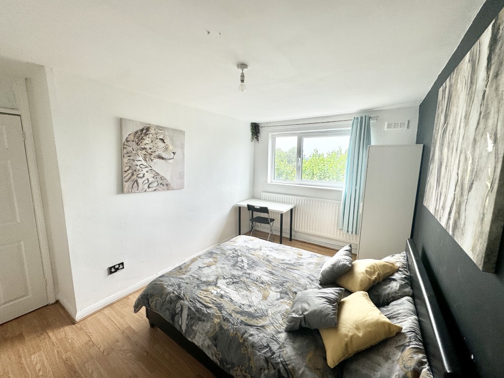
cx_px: 252
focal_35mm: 14
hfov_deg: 102.1
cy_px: 189
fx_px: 204
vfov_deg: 85.7
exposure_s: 1/99
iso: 50
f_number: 2.2
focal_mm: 2.22
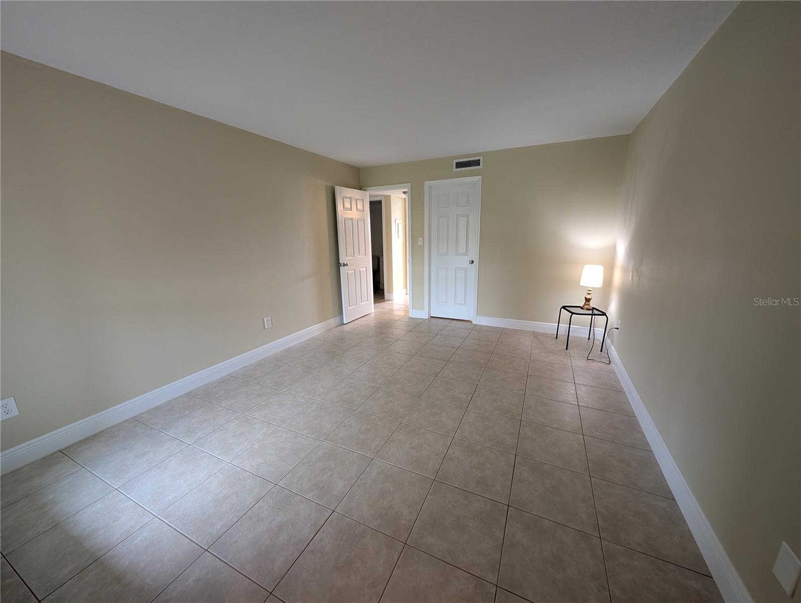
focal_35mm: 12
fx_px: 278
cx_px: 400
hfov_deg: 110.5
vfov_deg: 94.6
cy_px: 302
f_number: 1.7
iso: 73
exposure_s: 1/24
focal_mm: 2.02
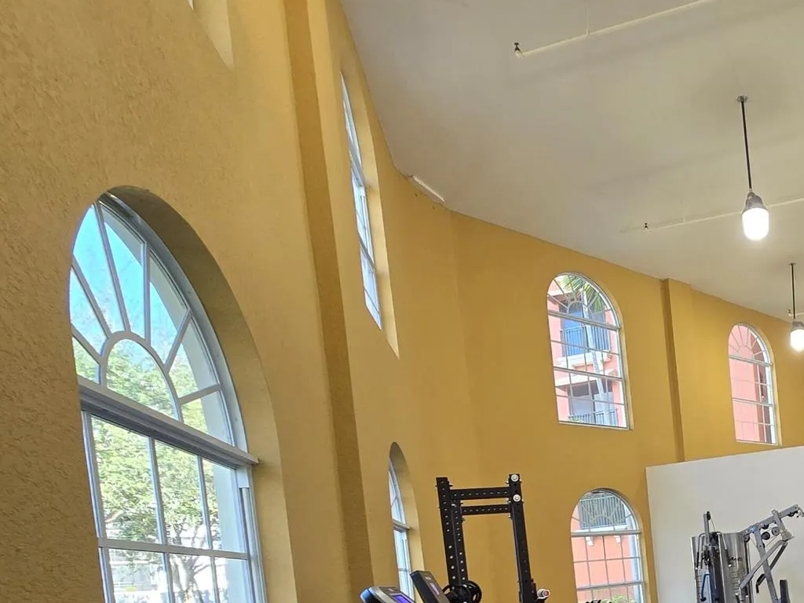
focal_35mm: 26
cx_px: 747
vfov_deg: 45.1
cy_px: 599
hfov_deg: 56.4
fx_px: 604
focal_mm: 2.2
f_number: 2.2
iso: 160
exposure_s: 1/60
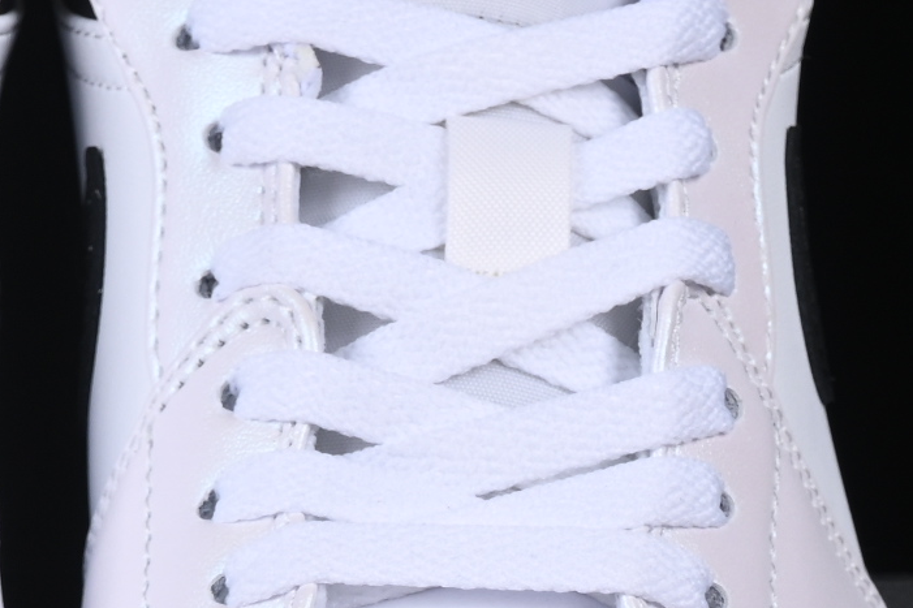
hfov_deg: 6.9
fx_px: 7555
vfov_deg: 4.6
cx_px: 34
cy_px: 726
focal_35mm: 298
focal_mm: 50
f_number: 9
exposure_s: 1/80
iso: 160
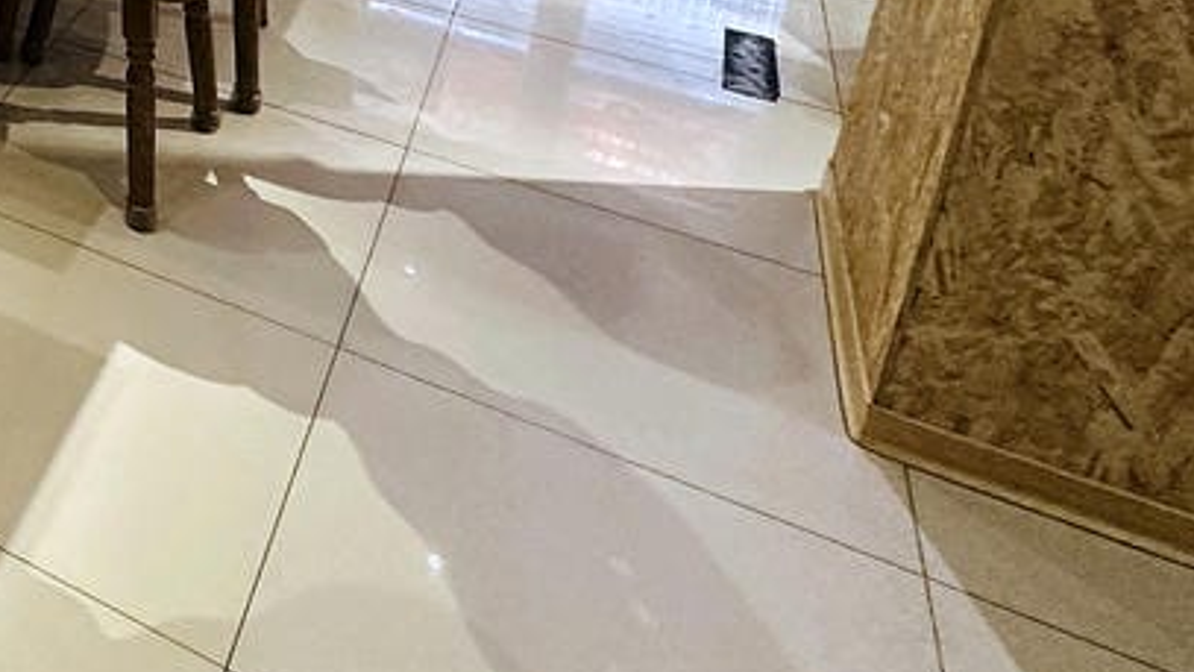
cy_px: -311
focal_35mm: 45
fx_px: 1425
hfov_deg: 32.2
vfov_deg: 22.3
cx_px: -417
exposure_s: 1/120
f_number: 2.2
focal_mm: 2.22
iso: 200
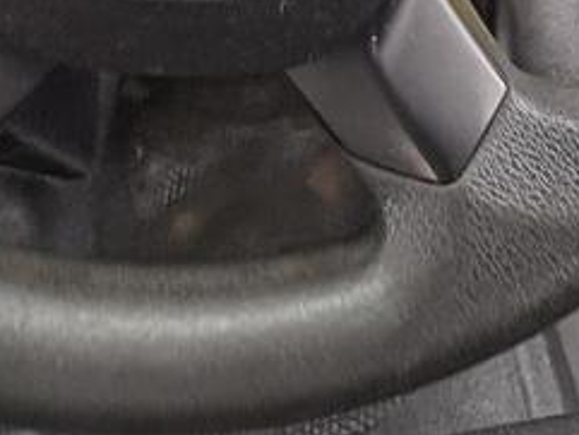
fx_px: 870
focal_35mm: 52
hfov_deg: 36.8
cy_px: -351
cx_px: 322
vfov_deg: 20.1
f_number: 2.2
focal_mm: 2.22
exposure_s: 1/67
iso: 200
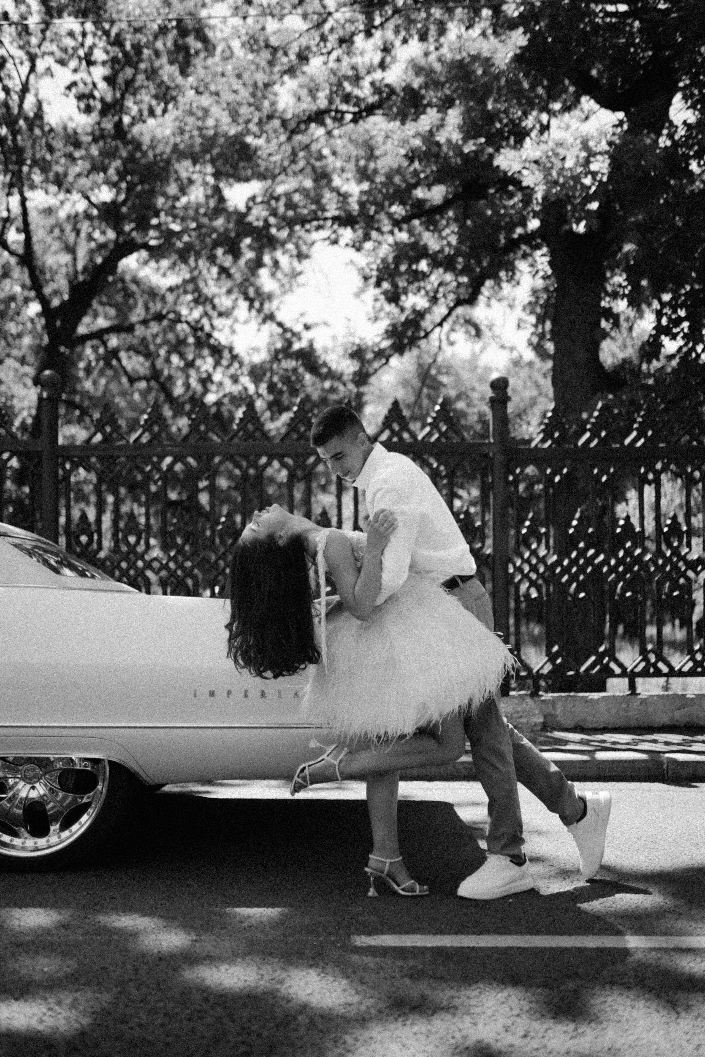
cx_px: 352
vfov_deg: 54.4
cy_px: 528
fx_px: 1028
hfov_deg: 37.9
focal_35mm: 35
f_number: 1.4
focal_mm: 35
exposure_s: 1/3200
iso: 100
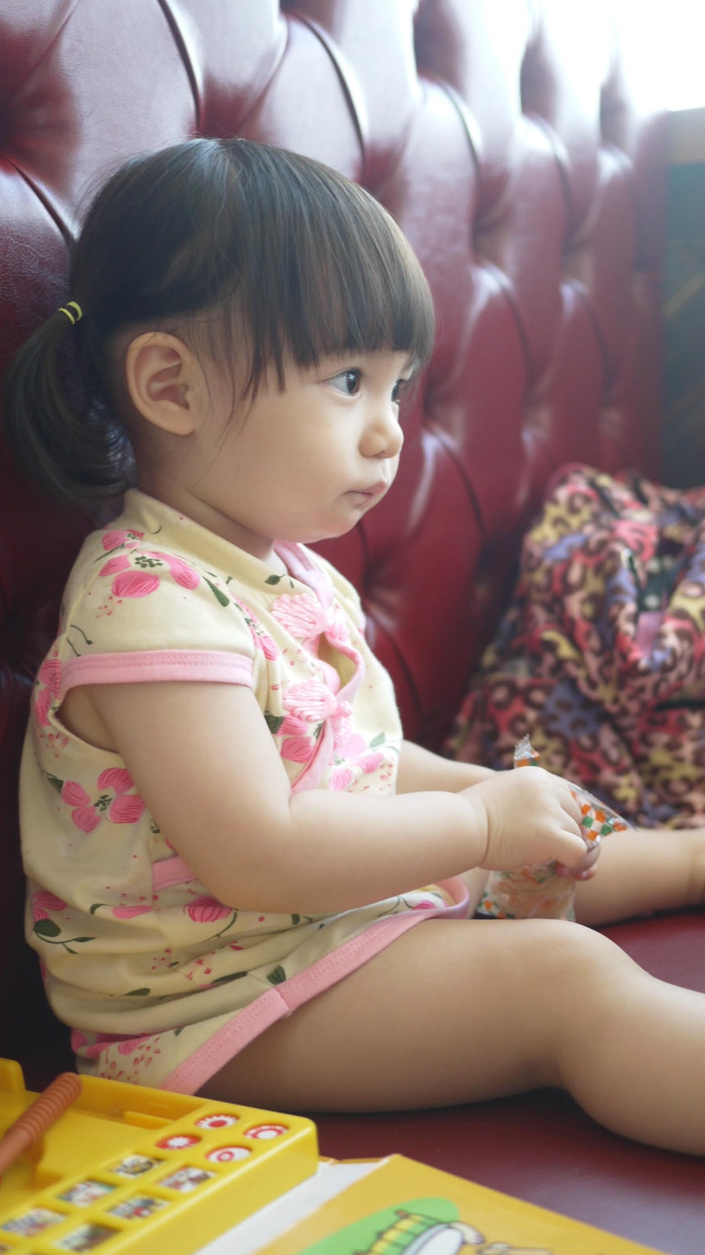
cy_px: 626
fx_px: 1463
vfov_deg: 46.4
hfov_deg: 27.0
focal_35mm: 44
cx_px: 427
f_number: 1.7
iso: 160
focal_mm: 20
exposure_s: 1/100
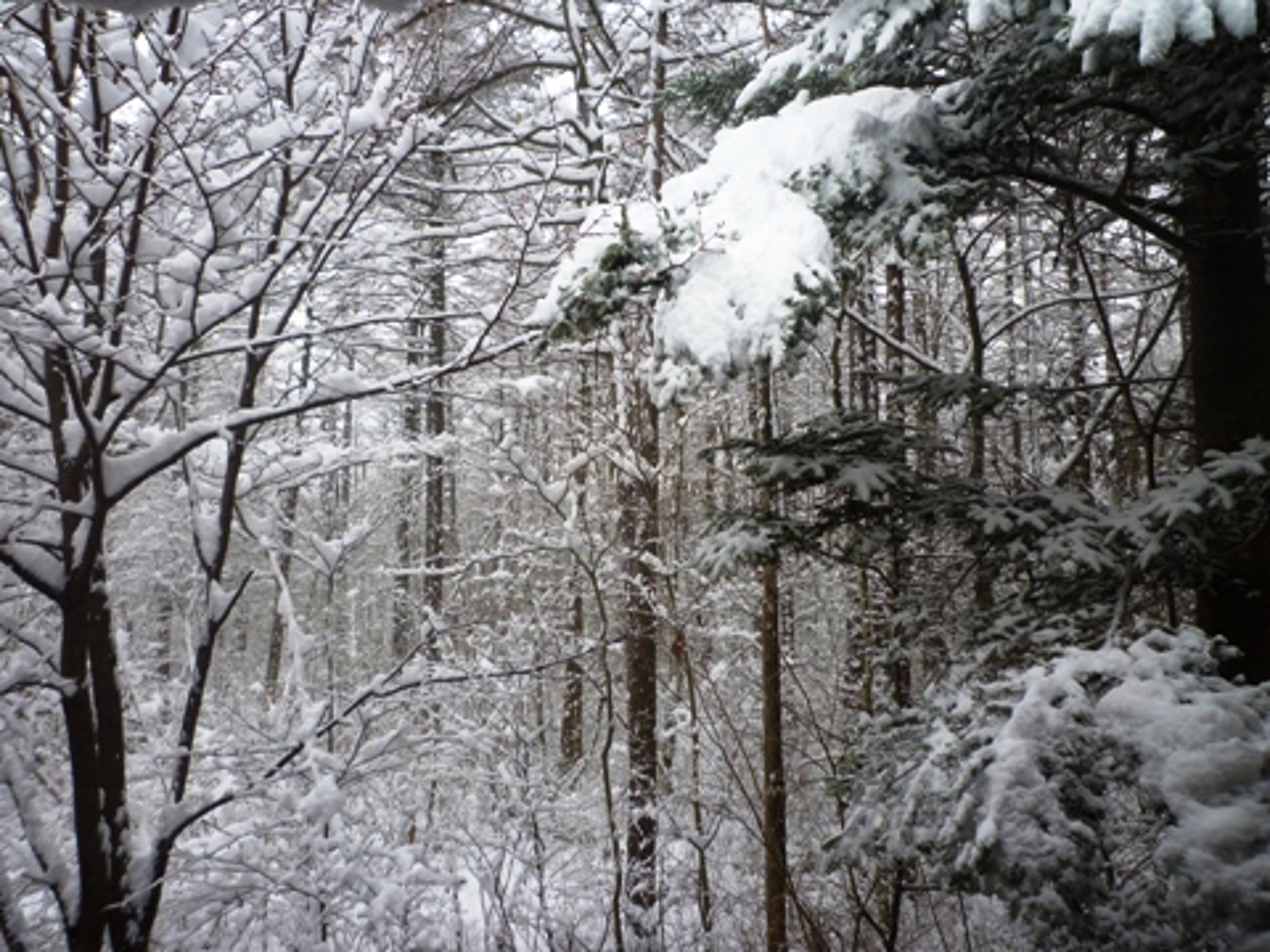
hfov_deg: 69.4
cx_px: 635
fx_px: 917
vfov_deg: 54.9
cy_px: 476
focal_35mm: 25
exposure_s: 1/40
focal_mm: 4.4
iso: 80
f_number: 2.8
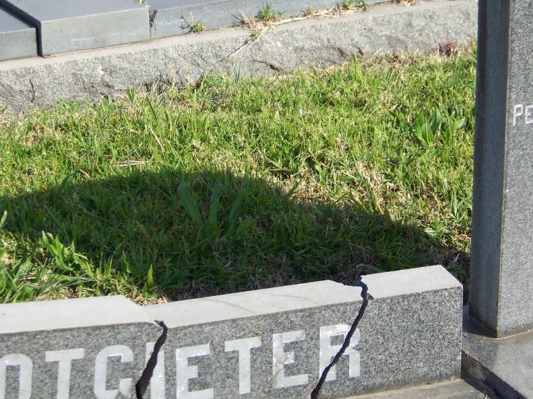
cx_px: 356
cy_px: 219
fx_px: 2032
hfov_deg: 14.9
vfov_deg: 11.2
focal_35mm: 132
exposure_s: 1/500
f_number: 3.2
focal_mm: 14.6
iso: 64
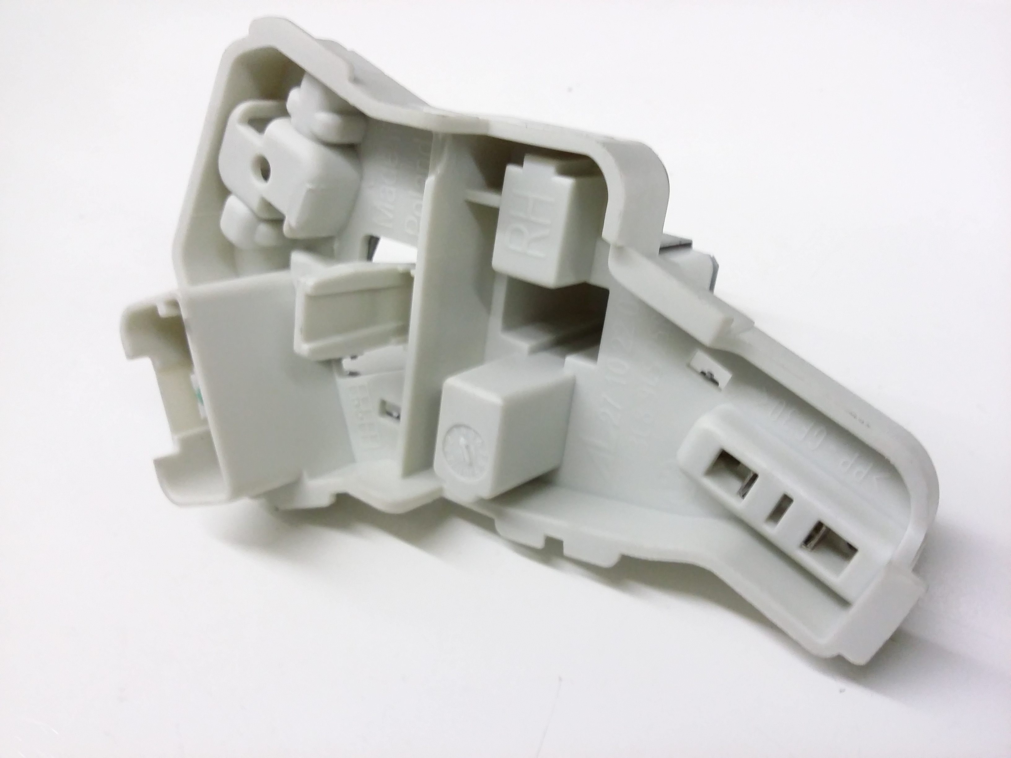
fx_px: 935
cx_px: 506
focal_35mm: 32
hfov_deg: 56.8
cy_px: 379
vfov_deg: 44.2
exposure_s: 1/15
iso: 200
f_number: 2.4
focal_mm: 3.4
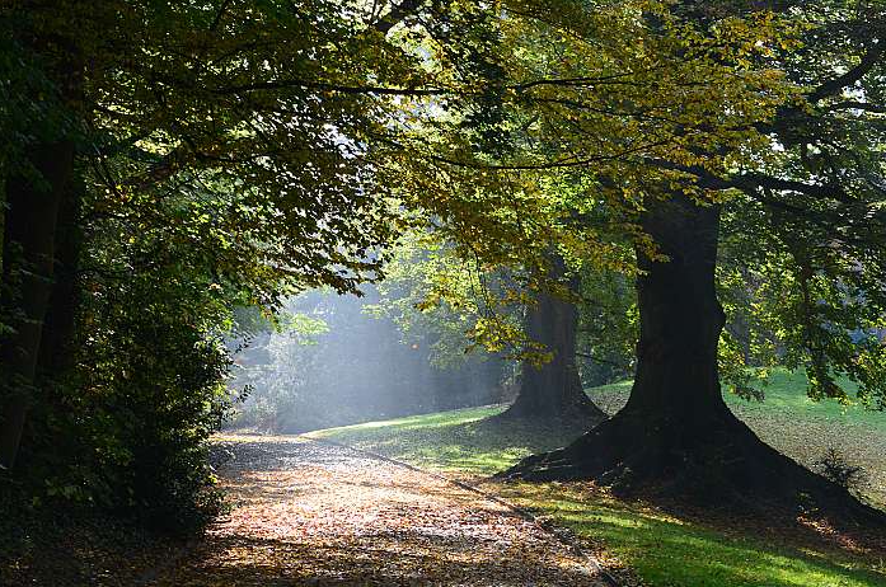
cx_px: 399
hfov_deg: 13.9
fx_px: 3636
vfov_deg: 9.2
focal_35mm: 148
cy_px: 335
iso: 280
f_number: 10
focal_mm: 86
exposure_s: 1/60
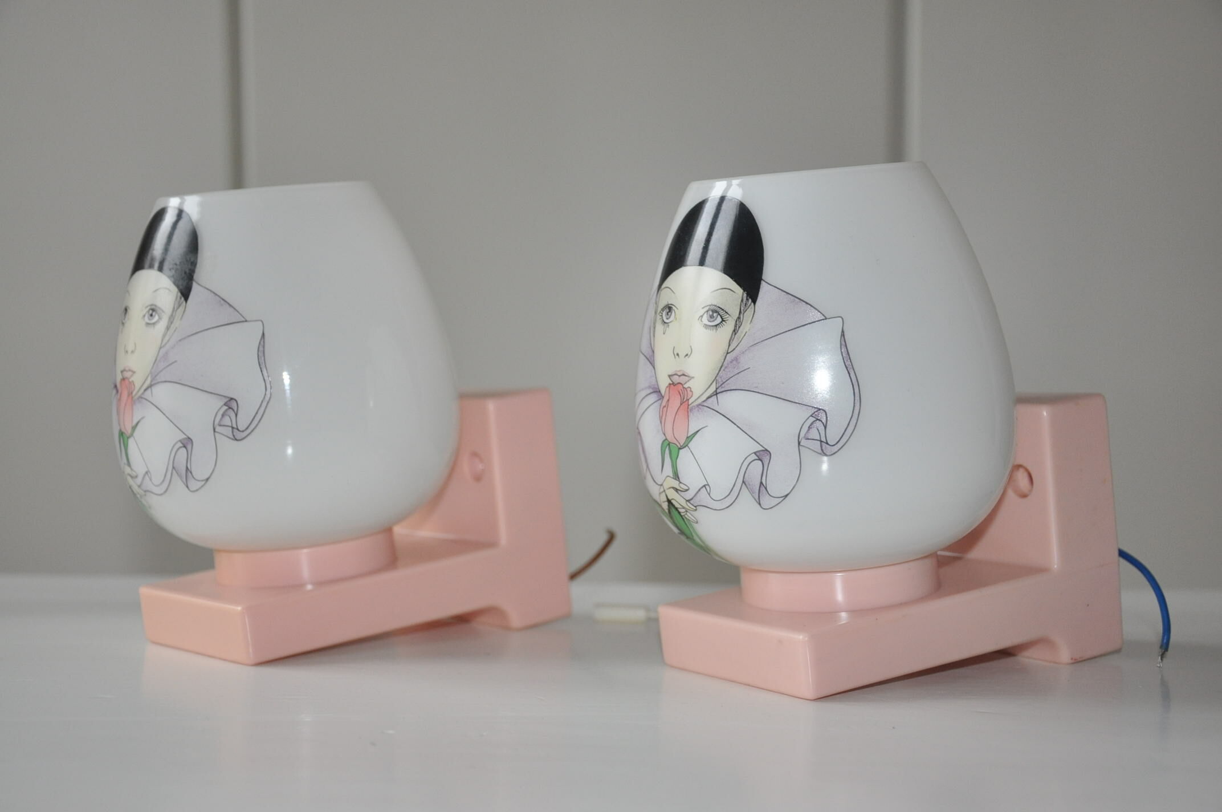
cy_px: 406
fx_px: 1932
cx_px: 611
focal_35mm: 57
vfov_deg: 23.7
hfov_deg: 35.1
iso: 800
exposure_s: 1/60
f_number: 4.5
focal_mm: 38
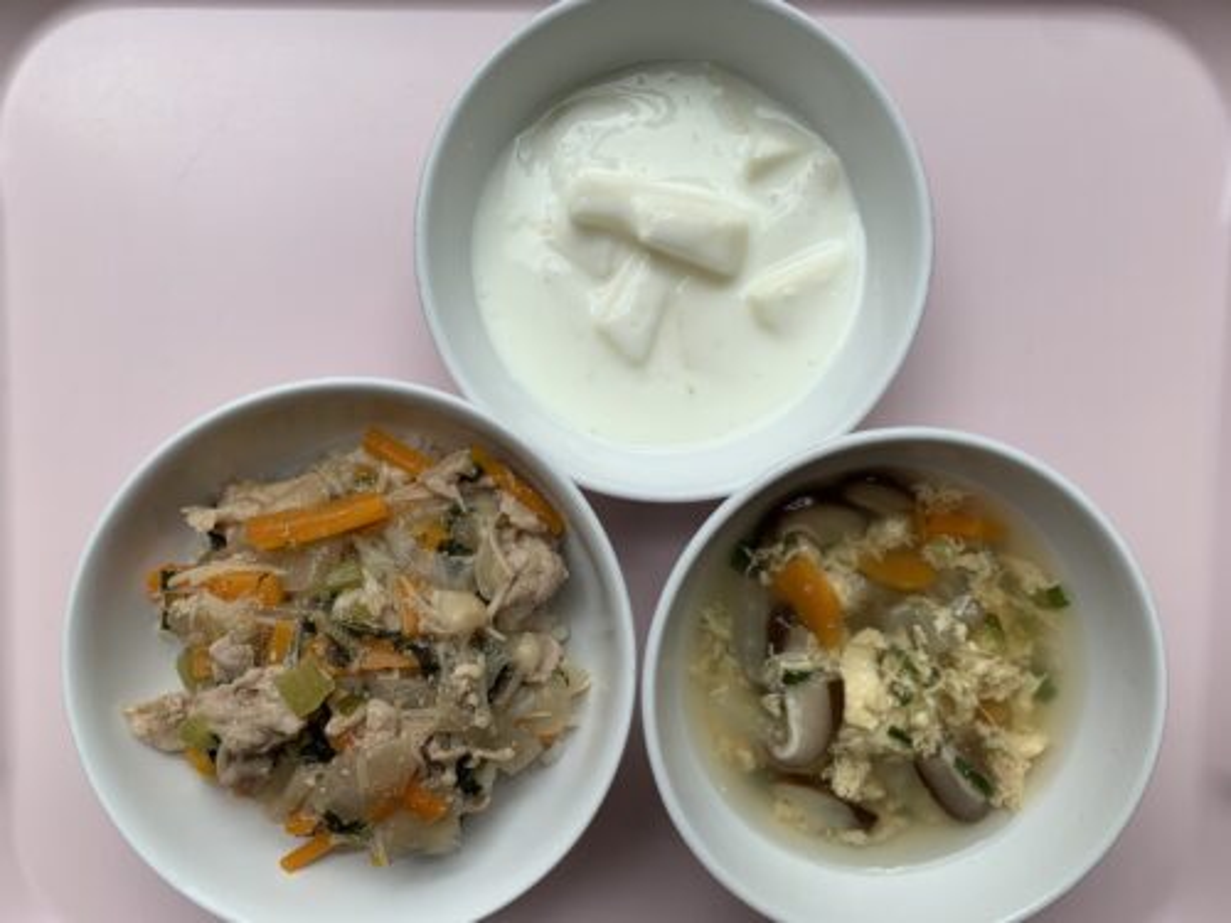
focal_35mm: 26
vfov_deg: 53.1
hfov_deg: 67.3
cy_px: 462
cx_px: 616
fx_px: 925
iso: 25
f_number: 1.8
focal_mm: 4.25
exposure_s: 1/412
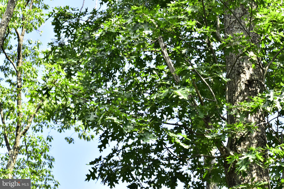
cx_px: 142
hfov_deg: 19.5
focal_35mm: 105
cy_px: 94
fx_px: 828
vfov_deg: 13.0
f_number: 7.1
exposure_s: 1/200
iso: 400
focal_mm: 70
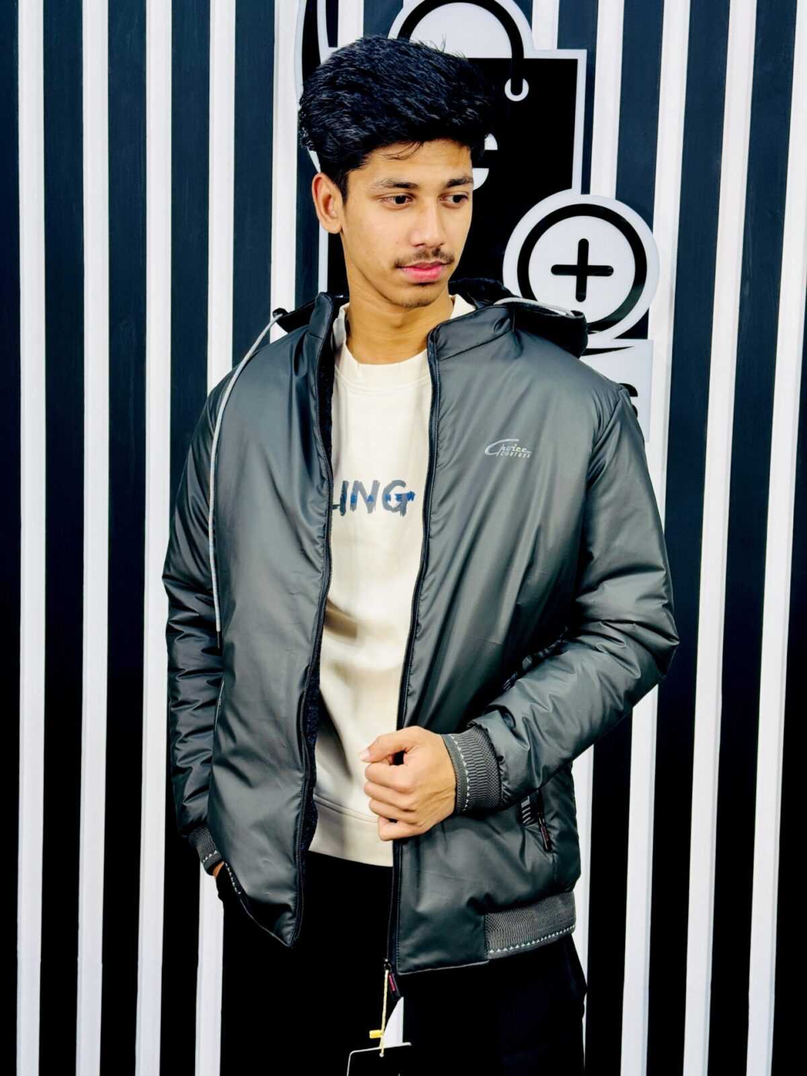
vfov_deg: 39.7
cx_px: 404
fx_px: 1492
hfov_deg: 30.3
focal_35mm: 48
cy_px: 538
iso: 50
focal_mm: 6.76
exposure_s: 1/50
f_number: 1.78
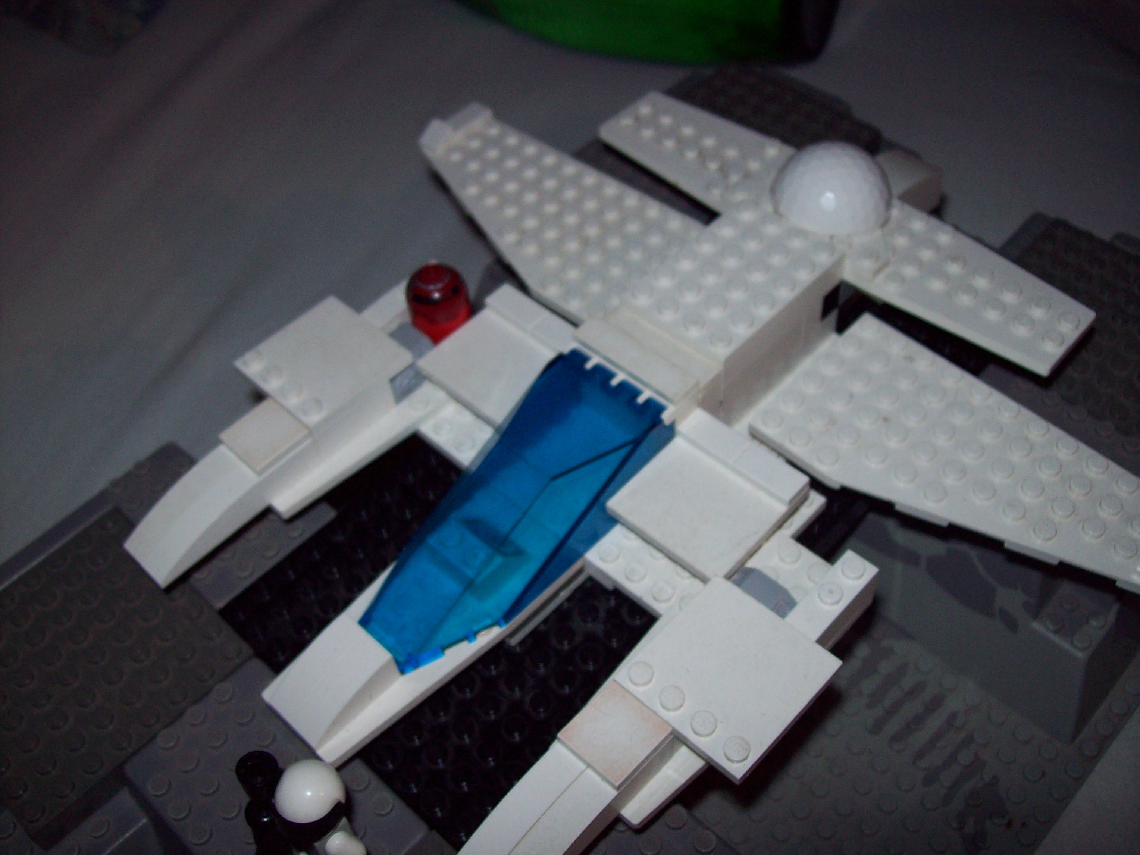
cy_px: 428
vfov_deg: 39.7
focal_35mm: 36
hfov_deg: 51.4
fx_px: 1186
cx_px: 570
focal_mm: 6
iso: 80
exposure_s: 1/64
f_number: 2.7
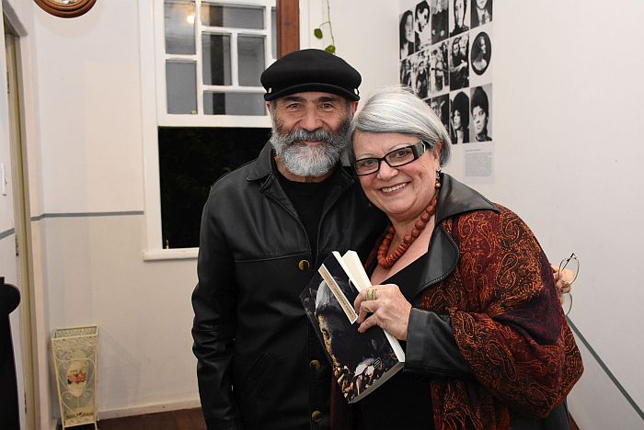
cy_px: 215
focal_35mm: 34
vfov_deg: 38.4
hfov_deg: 55.1
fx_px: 618
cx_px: 322
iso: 3200
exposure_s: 1/80
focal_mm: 23
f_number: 5.6
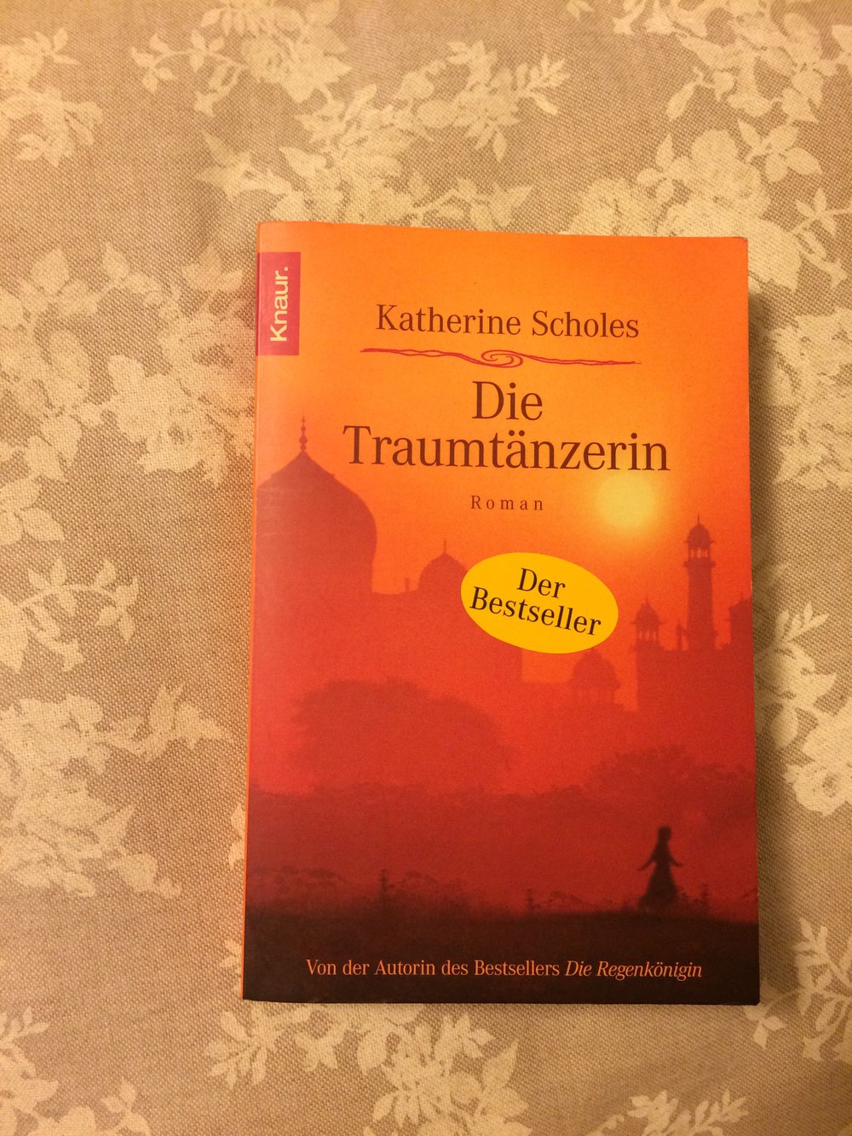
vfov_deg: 61.7
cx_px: 426
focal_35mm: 29
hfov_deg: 48.2
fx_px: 952
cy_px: 568
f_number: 2.2
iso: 250
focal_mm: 4.15
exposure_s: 1/33
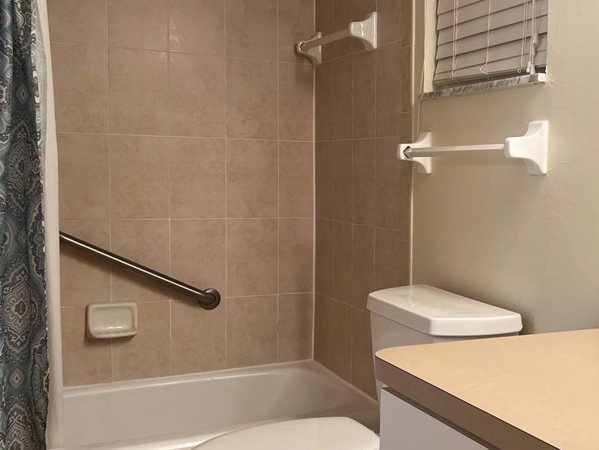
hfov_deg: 37.7
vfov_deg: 29.7
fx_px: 848
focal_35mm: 49
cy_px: 228
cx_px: 466
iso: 125
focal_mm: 5.7
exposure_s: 1/120
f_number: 1.5
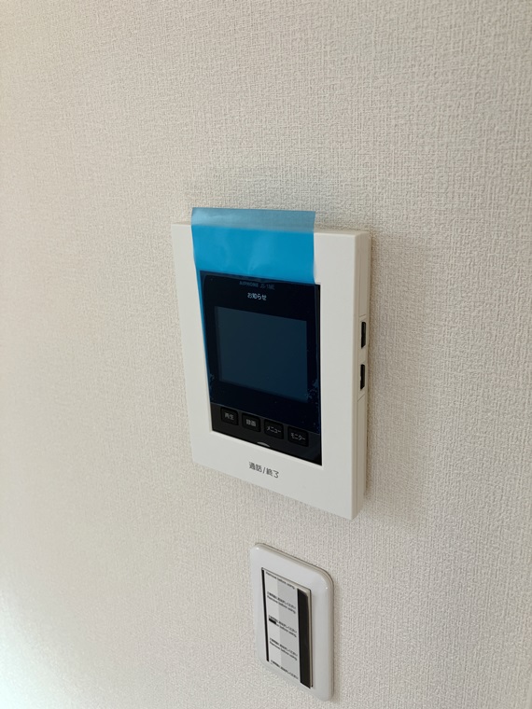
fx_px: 574
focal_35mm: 28
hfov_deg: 49.7
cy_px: 354
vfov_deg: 63.4
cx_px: 266
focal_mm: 3.99
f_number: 1.8
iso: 50
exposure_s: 1/121
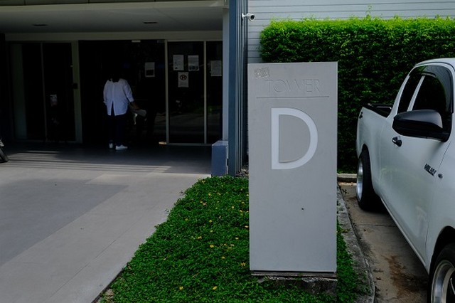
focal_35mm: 36
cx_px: 228
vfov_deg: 36.8
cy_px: 152
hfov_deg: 53.2
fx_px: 455
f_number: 4
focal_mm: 24
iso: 800
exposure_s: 1/2000
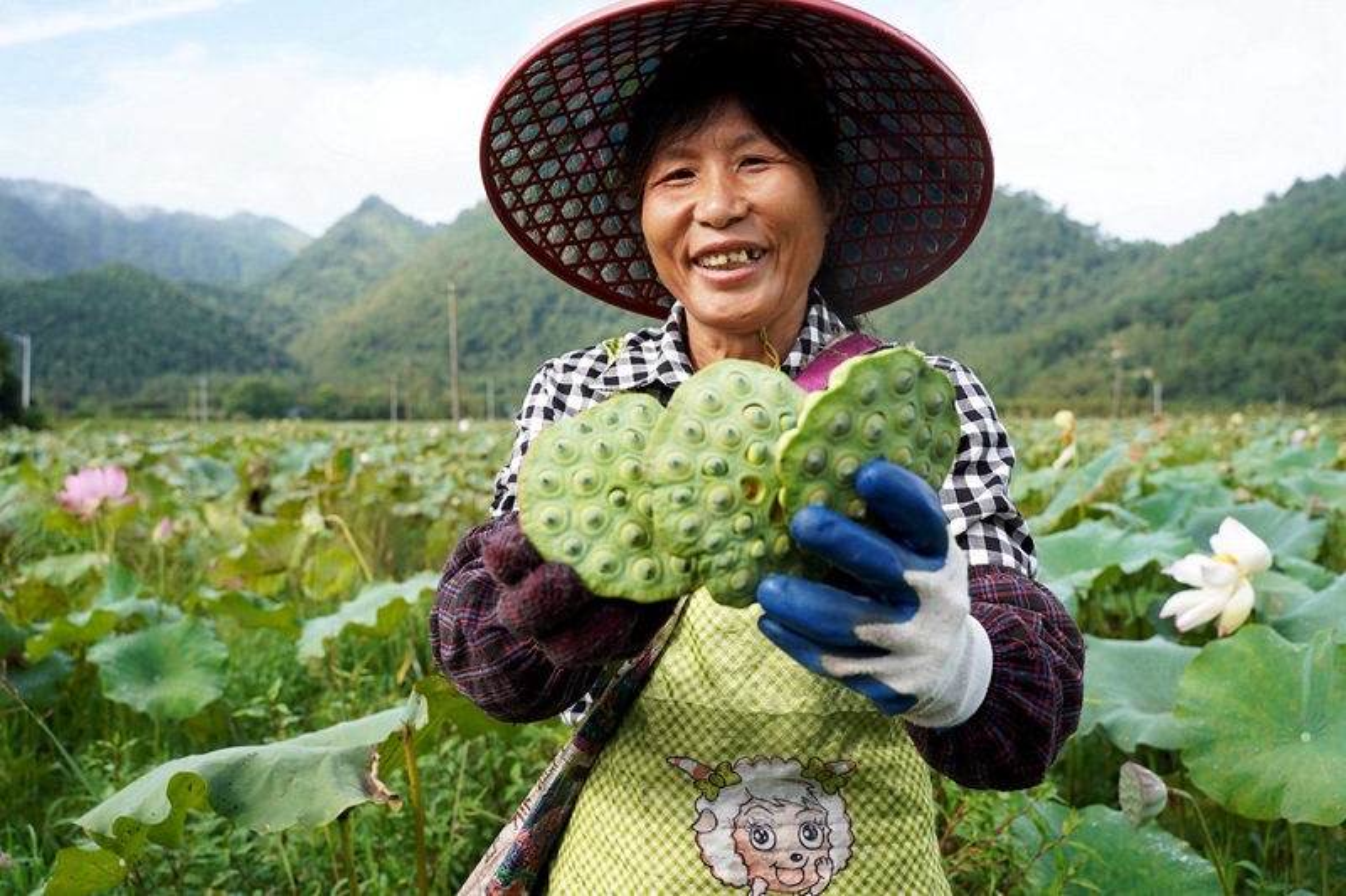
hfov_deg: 60.3
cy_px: 448
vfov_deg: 42.3
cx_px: 673
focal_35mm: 31
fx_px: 1159
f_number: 5.6
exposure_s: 1/200
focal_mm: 31
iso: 100
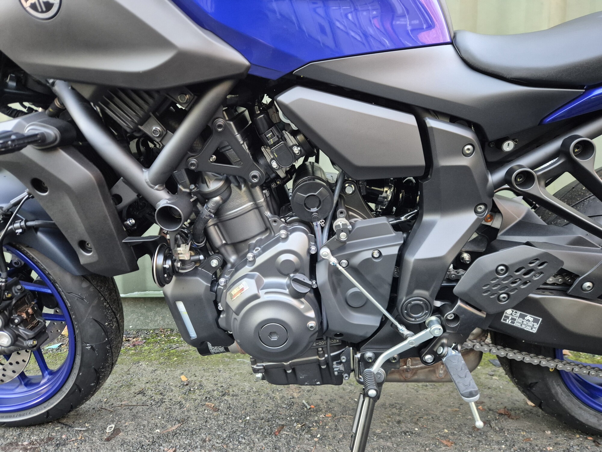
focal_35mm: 23
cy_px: 226
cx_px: 301
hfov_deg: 73.9
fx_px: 400
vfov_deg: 58.9
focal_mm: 5.4
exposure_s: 1/100
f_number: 1.8
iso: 800
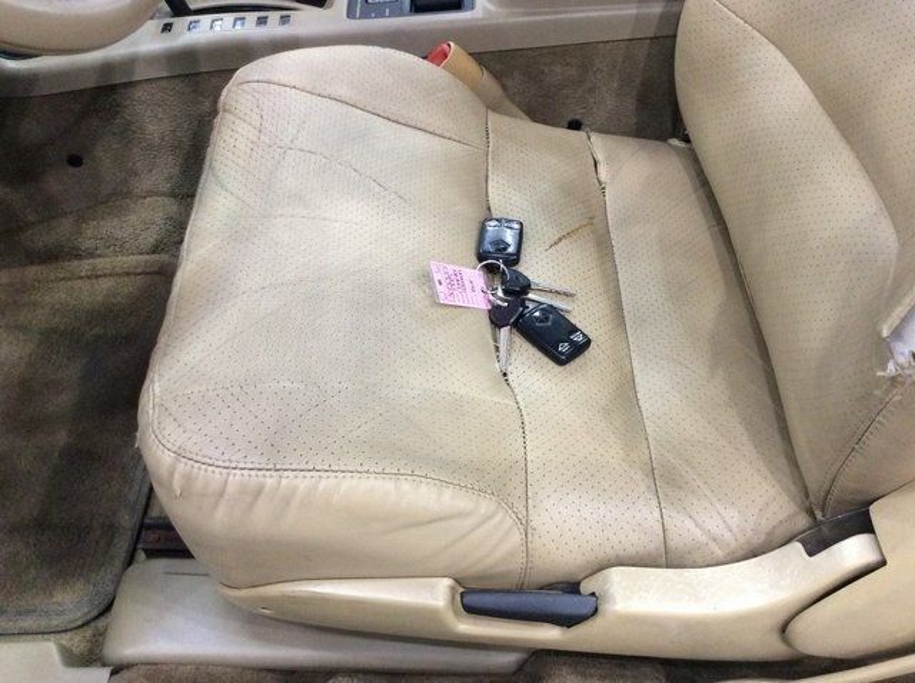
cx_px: 458
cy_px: 342
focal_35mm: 32
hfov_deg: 56.9
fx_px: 845
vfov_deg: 44.1
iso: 200
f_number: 2.4
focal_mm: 3.3
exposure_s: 1/24
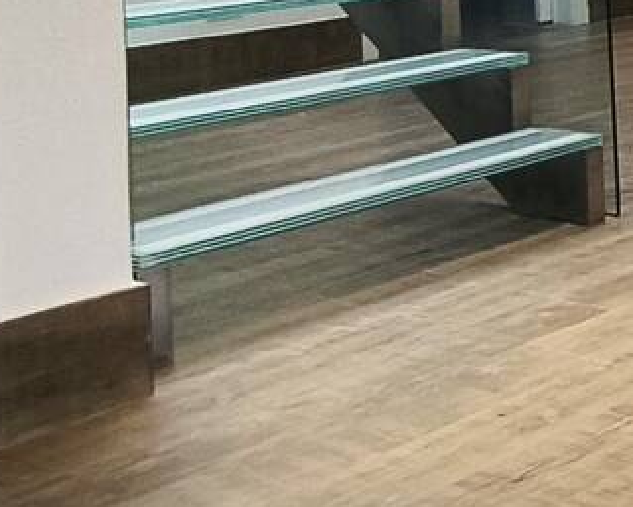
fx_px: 1312
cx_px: 1327
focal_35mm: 70
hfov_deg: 17.4
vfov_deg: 19.8
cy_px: -178
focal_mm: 1.65
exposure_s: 1/60
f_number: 2.2
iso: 125
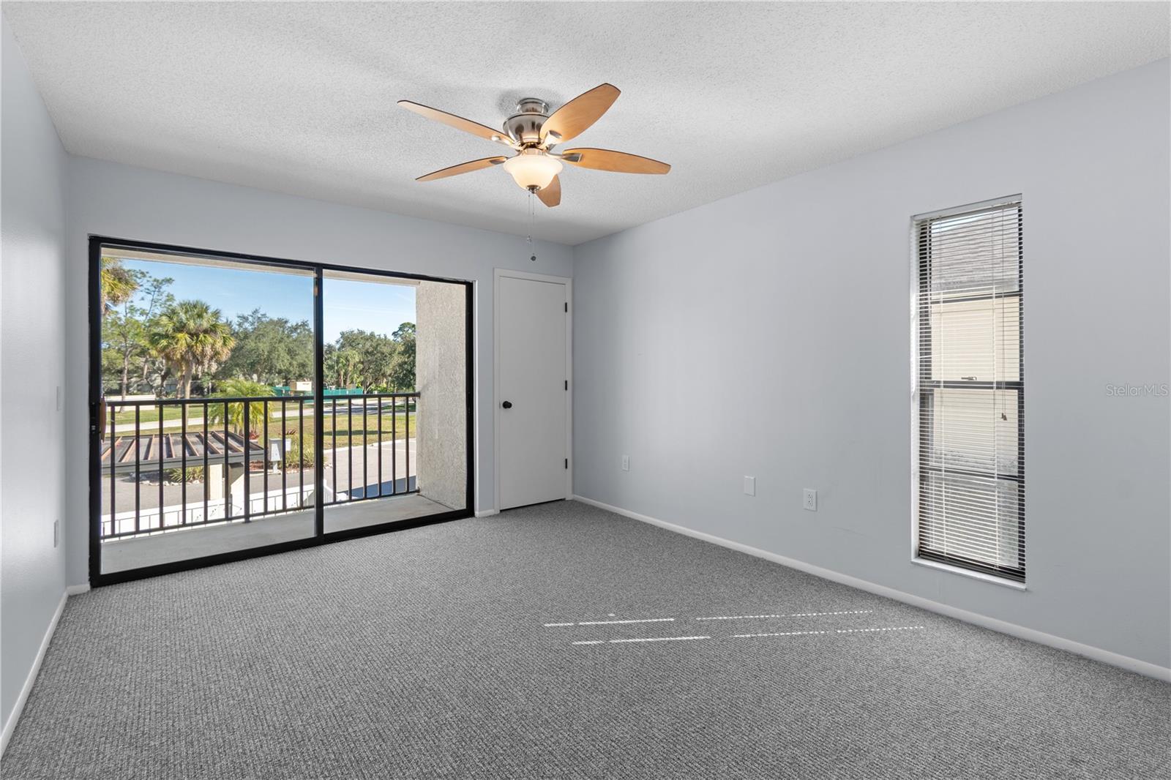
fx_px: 488
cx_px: 586
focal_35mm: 15
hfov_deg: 100.4
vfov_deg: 77.3
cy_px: 390
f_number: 7.1
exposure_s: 1/10
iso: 100
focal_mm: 10
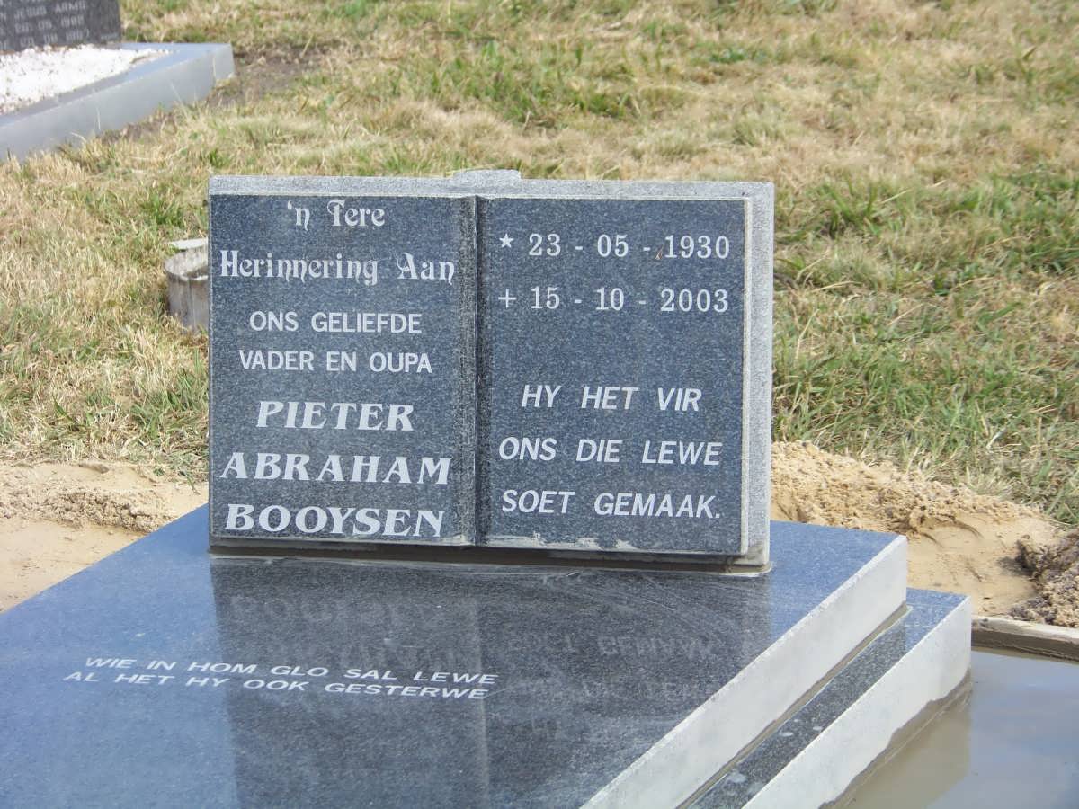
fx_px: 3304
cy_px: 404
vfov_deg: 14.0
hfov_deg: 18.5
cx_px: 540
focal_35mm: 106
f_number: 3.2
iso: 64
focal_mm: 17.6
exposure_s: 1/320
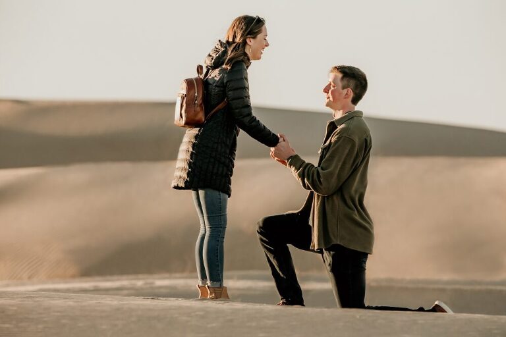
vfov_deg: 2.3
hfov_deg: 3.4
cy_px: 168
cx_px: 253
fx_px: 8433
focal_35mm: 600
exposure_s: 1/800
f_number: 13
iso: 3200
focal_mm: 600
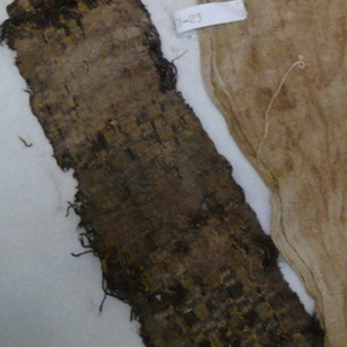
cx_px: 505
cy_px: -40
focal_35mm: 93
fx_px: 1055
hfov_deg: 17.1
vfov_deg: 18.0
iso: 200
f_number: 2.8
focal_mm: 7.4
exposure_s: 1/8
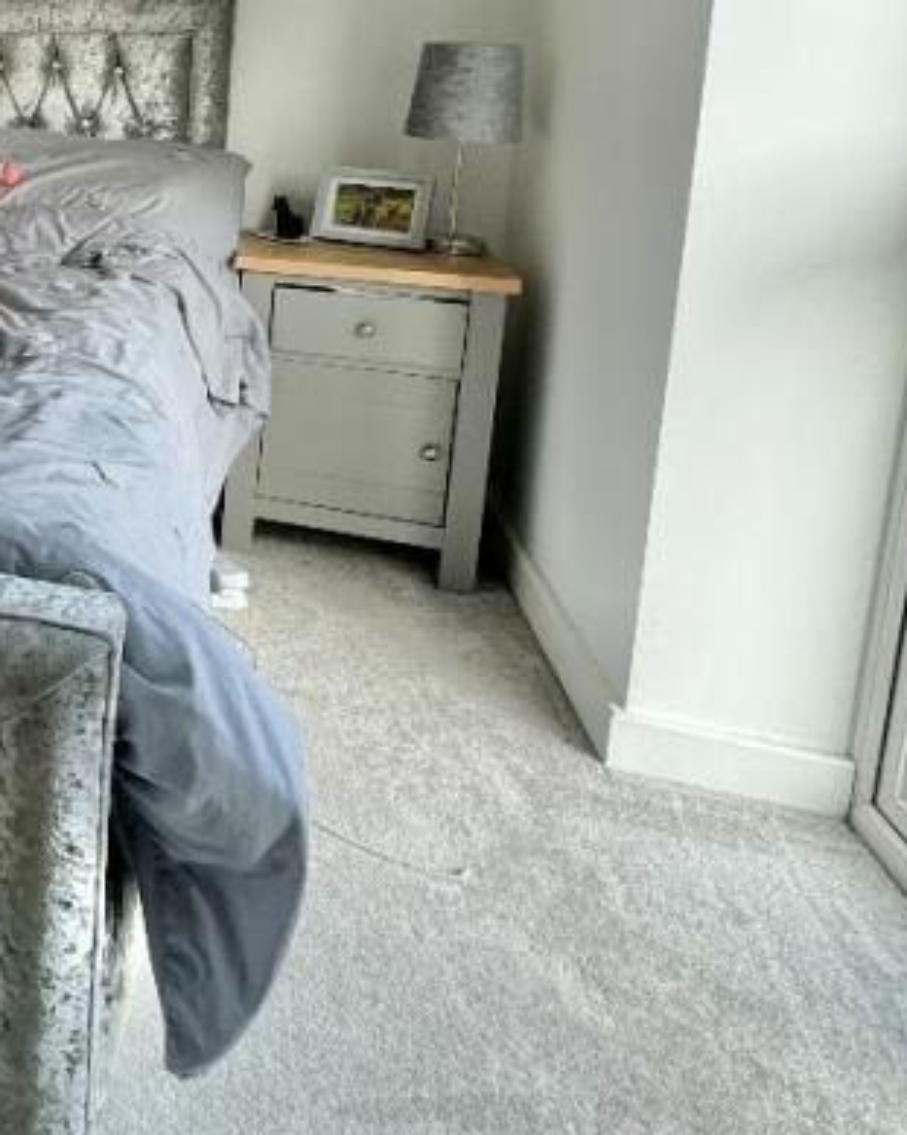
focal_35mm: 36
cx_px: -335
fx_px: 1208
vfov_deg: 46.9
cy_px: 187
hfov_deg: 30.3
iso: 80
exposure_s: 1/99
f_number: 2.2
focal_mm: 2.22
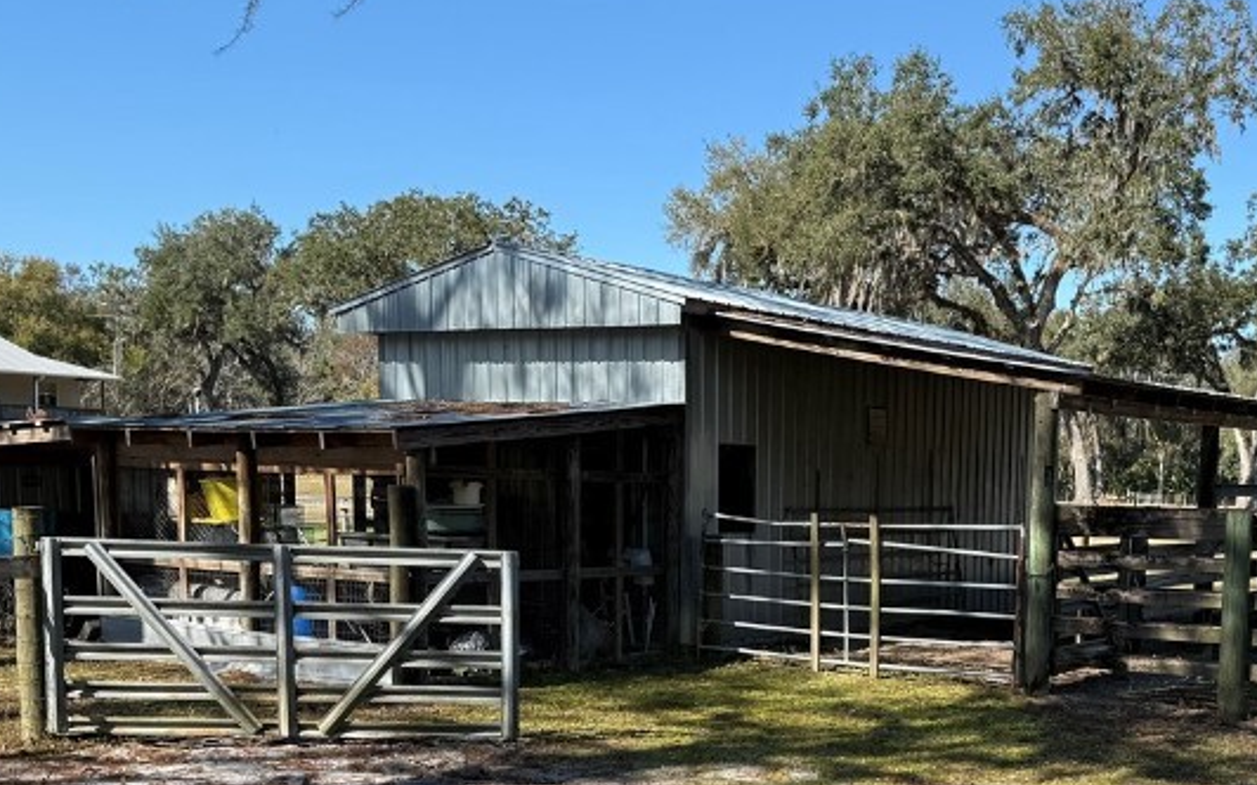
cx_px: 872
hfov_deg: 40.4
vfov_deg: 25.6
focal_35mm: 49
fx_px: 1678
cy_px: 695
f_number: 1.78
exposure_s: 1/2053
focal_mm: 6.76
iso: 80
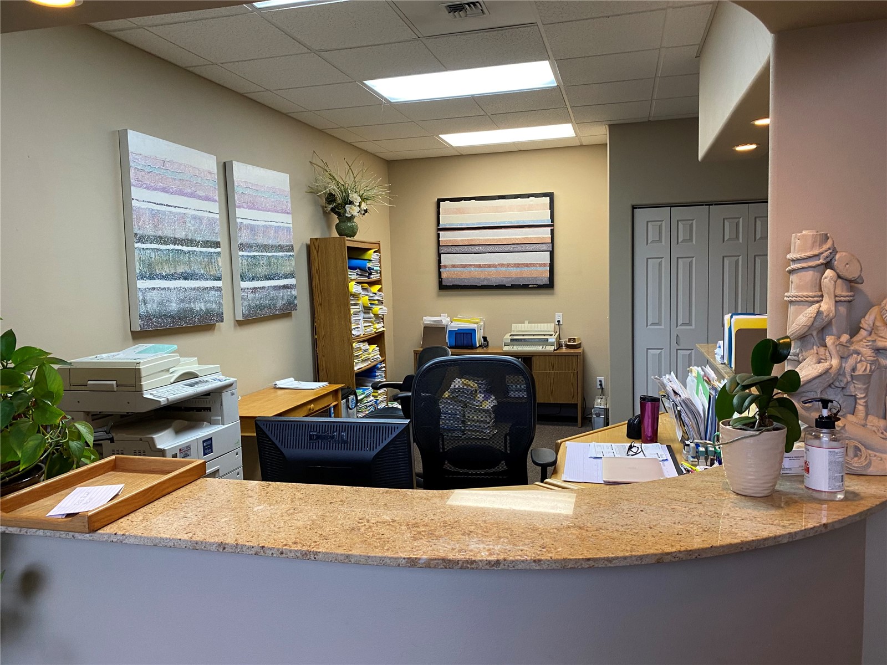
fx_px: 666
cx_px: 444
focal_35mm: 26
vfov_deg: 53.1
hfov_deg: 67.3
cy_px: 332
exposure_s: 1/60
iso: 100
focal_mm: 4.25
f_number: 1.8
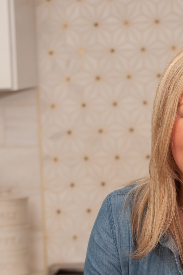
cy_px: 202
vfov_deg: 8.5
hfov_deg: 5.6
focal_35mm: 242
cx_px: 221
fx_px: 1848
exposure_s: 1/80
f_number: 8
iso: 200
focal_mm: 98
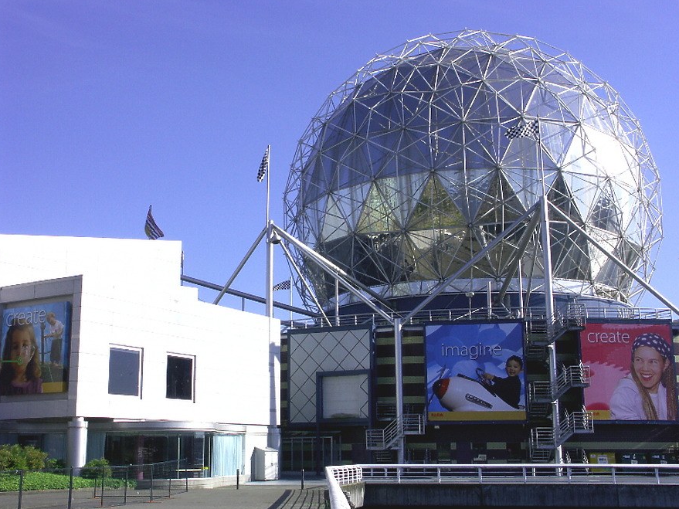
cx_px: 344
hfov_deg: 43.9
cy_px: 254
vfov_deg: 33.6
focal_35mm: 43
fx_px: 843
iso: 100
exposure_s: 1/400
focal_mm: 10.92
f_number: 8
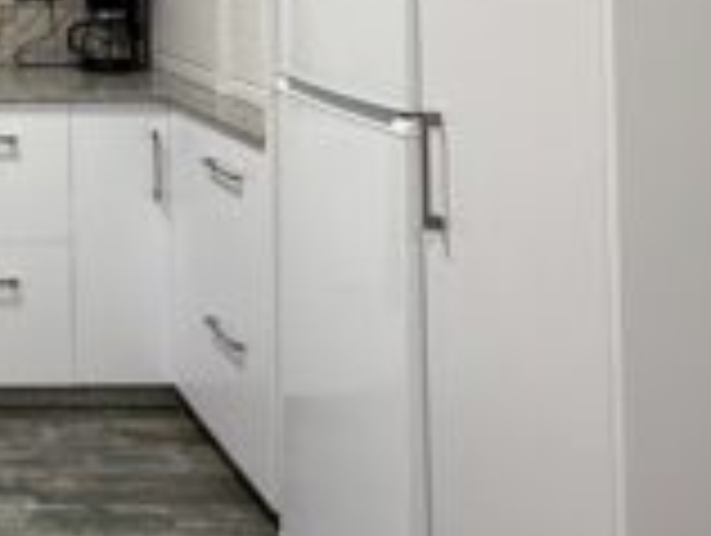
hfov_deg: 29.4
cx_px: -202
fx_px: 1090
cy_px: -99
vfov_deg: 25.0
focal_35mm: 53
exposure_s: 1/50
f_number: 2.2
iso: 200
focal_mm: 2.22
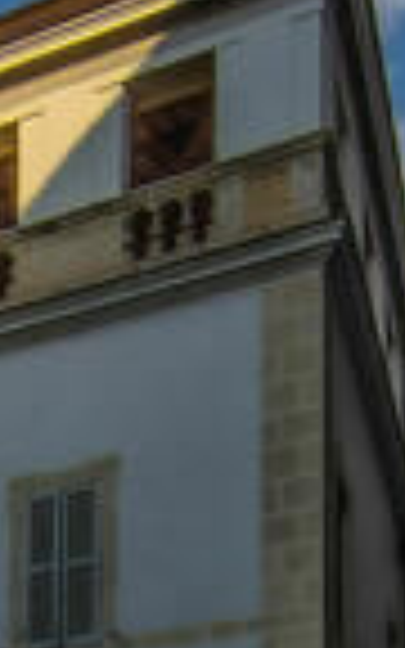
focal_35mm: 70
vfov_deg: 27.1
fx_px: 1238
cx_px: -202
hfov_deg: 16.8
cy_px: 693
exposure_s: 1/125
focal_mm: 11
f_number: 13
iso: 100
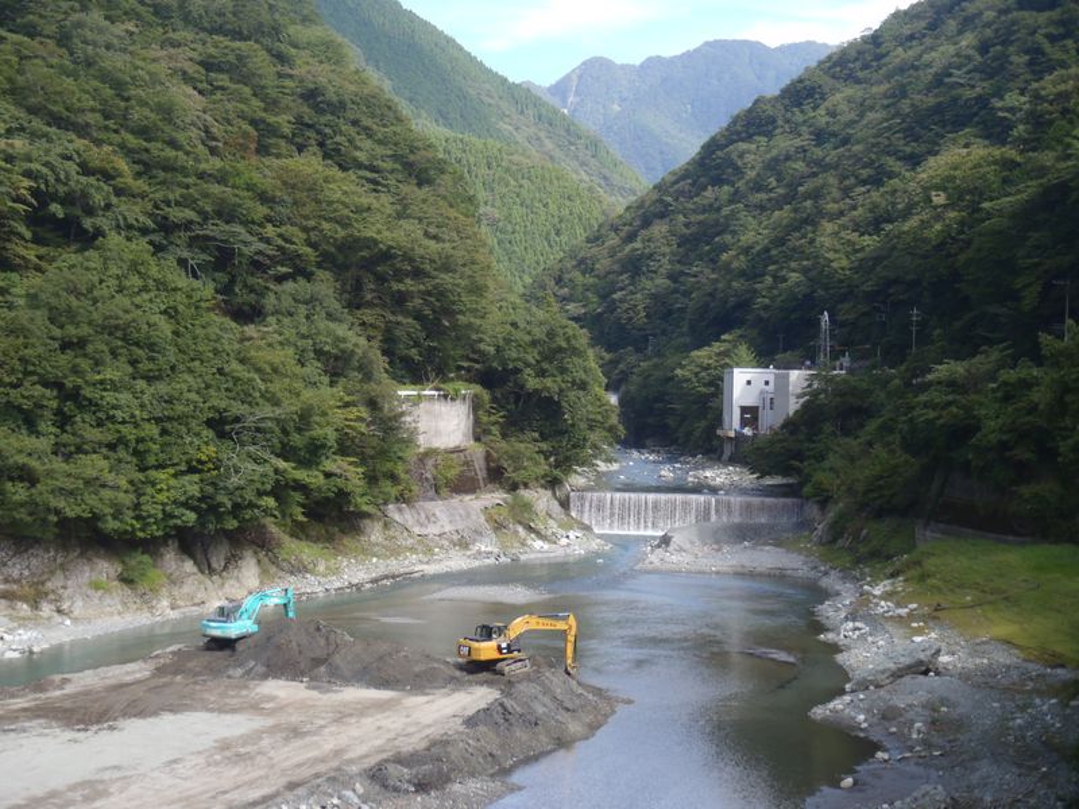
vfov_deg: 26.1
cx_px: 540
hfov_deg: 34.3
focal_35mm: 56
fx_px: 1746
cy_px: 404
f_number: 5.1
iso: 80
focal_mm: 10
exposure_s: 1/100
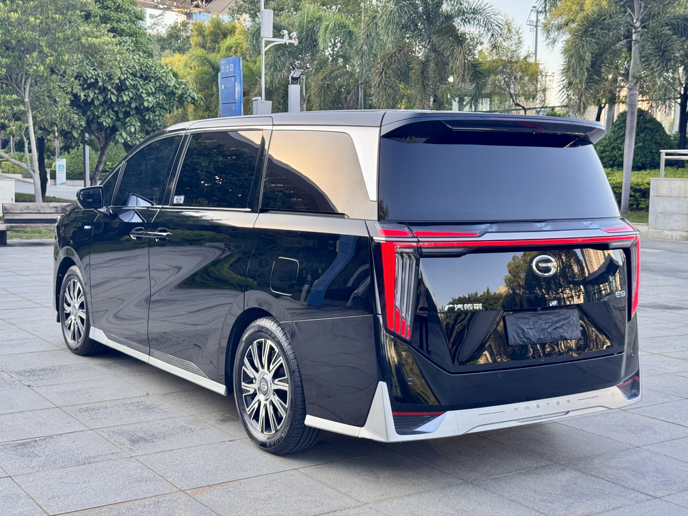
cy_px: 258
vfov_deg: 30.3
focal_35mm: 48
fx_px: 954
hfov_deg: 39.7
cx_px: 344
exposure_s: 1/262
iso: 64
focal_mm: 6.76
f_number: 1.78
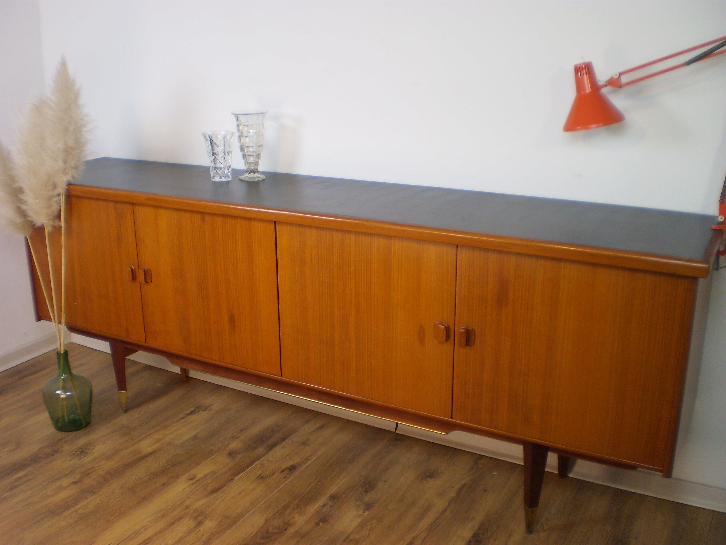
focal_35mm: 36
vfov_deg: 39.7
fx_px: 755
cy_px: 272
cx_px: 363
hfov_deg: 51.4
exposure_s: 1/25
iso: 125
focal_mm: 6.3
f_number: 3.1
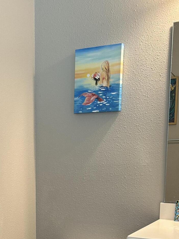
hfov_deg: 25.6
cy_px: 215
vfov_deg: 32.6
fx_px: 386
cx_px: 31
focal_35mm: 56
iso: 100
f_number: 1.5
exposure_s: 1/60
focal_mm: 5.7
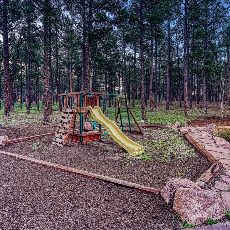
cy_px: 114
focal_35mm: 18
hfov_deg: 80.1
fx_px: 135
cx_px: 133
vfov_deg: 80.7
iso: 1250
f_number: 7.1
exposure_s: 1/10
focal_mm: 14
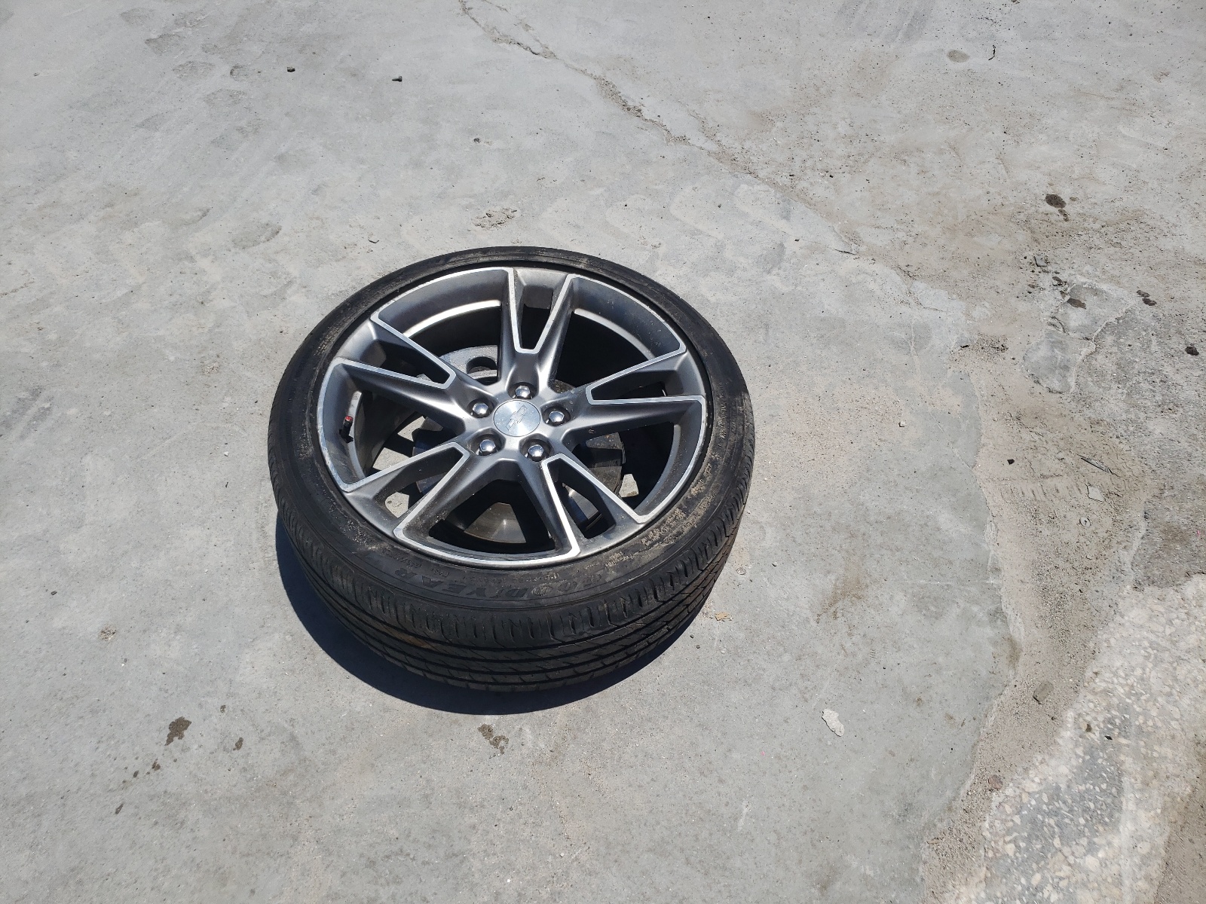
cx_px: 603
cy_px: 452
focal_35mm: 26
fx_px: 906
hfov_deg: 67.3
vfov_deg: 53.1
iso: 50
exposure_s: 1/10000
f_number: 1.5
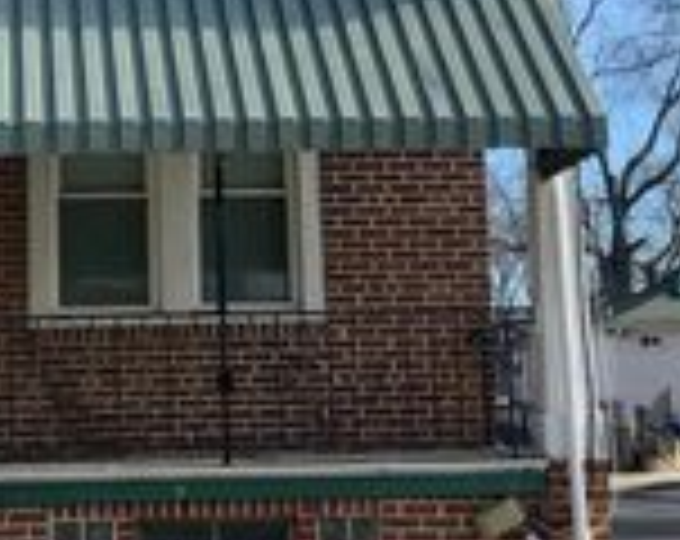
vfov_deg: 16.2
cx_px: 158
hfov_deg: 20.2
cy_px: 164
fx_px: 1887
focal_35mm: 94
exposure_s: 1/978
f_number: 1.8
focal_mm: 3
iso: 16
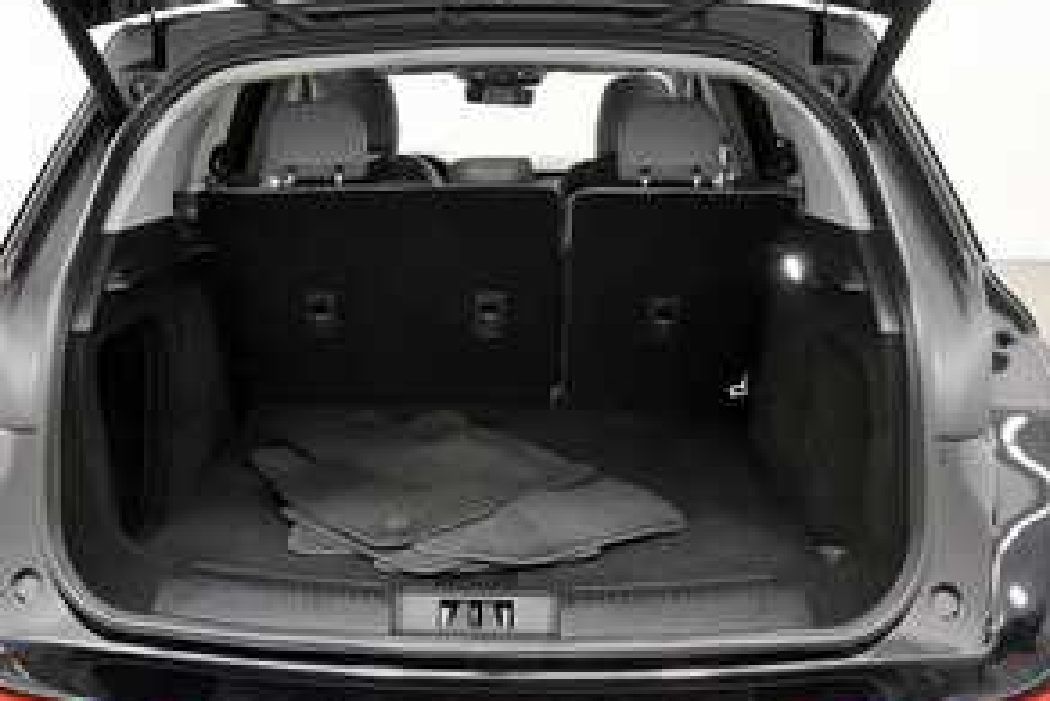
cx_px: 460
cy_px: 372
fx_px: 1080
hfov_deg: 51.7
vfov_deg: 36.0
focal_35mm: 37
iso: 3200
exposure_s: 1/125
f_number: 5.6
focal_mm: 18
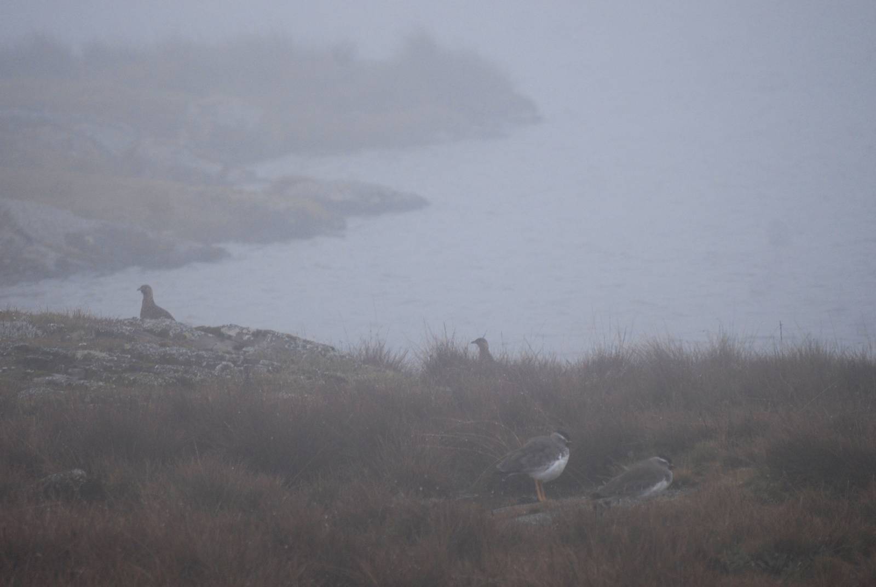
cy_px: 294
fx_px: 8039
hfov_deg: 6.2
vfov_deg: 4.2
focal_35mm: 330
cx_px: 438
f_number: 5.3
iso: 200
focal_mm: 220
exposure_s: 1/640
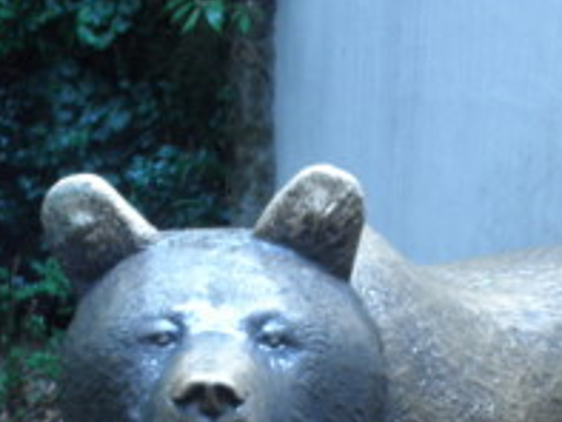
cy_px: 428
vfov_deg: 22.1
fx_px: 1040
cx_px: 302
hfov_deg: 30.2
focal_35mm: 64
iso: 200
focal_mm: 5
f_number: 3
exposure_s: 1/25
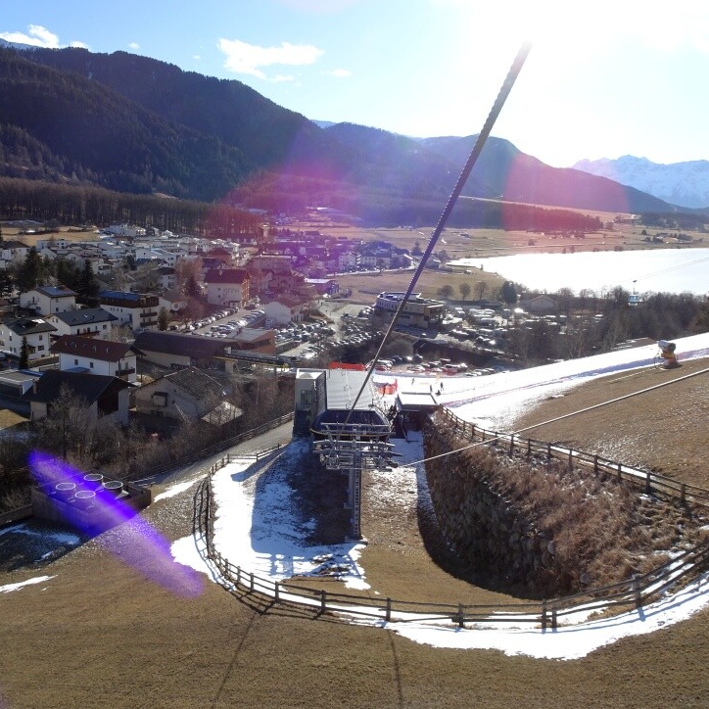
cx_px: 246
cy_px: 343
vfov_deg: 54.0
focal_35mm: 30
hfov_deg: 53.1
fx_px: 695
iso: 80
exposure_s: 1/640
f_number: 3.5
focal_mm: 4.1
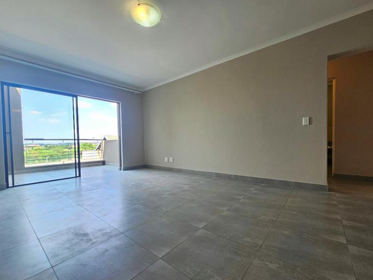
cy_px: 147
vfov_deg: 85.6
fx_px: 151
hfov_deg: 102.0
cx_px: 181
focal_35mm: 14
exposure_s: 1/100
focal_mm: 2.2
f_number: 2.2
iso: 64
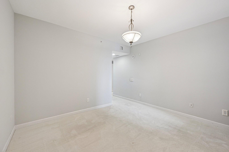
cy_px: 76
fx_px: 89
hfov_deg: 104.3
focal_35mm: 14
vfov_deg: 81.1
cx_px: 114
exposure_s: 1/50
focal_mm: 14
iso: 1250
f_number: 8
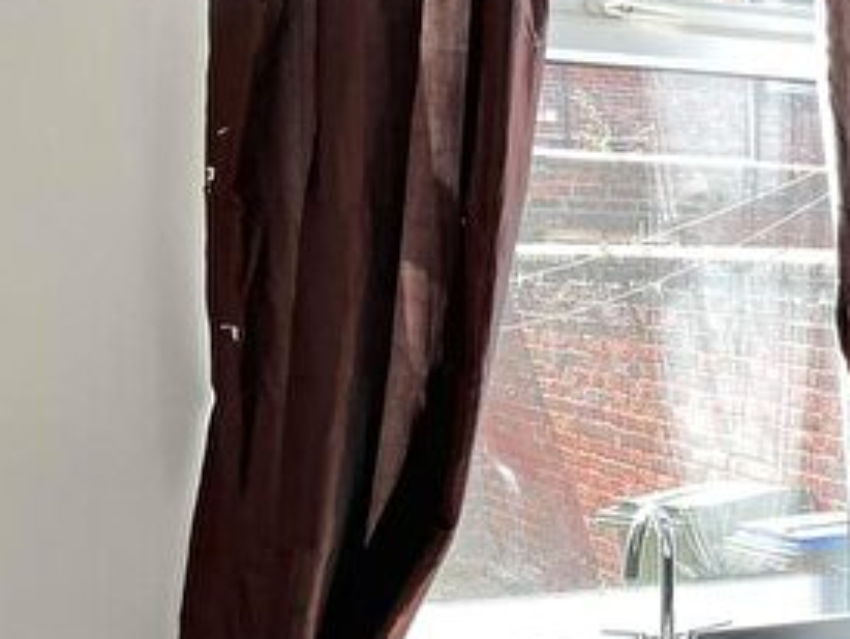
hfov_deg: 23.5
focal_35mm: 74
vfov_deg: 19.3
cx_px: 1073
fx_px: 1819
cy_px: 668
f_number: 1.8
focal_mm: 3
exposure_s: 1/120
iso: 25
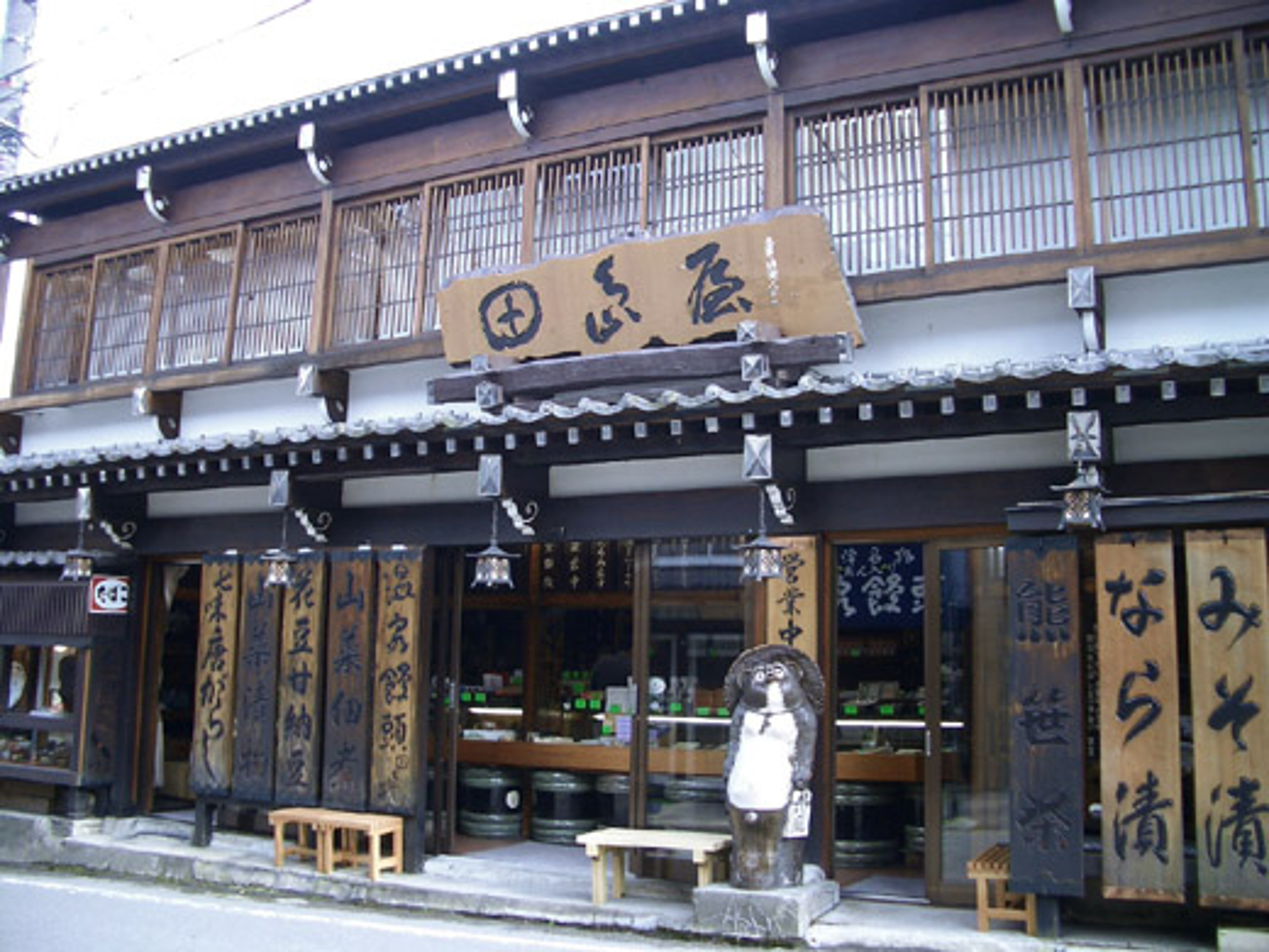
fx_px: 1283
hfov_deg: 52.6
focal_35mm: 35
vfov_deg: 40.7
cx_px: 634
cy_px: 476
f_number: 2.6
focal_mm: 5.8
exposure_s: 1/100
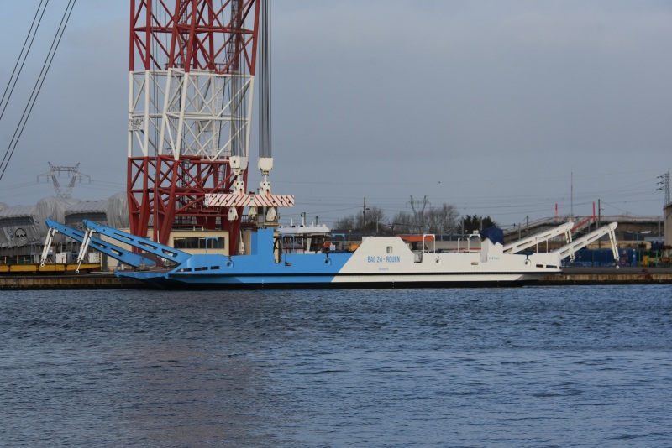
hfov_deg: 13.7
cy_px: 224
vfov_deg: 9.2
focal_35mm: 150
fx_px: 2801
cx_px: 336
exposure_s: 1/320
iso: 200
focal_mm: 100
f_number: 9
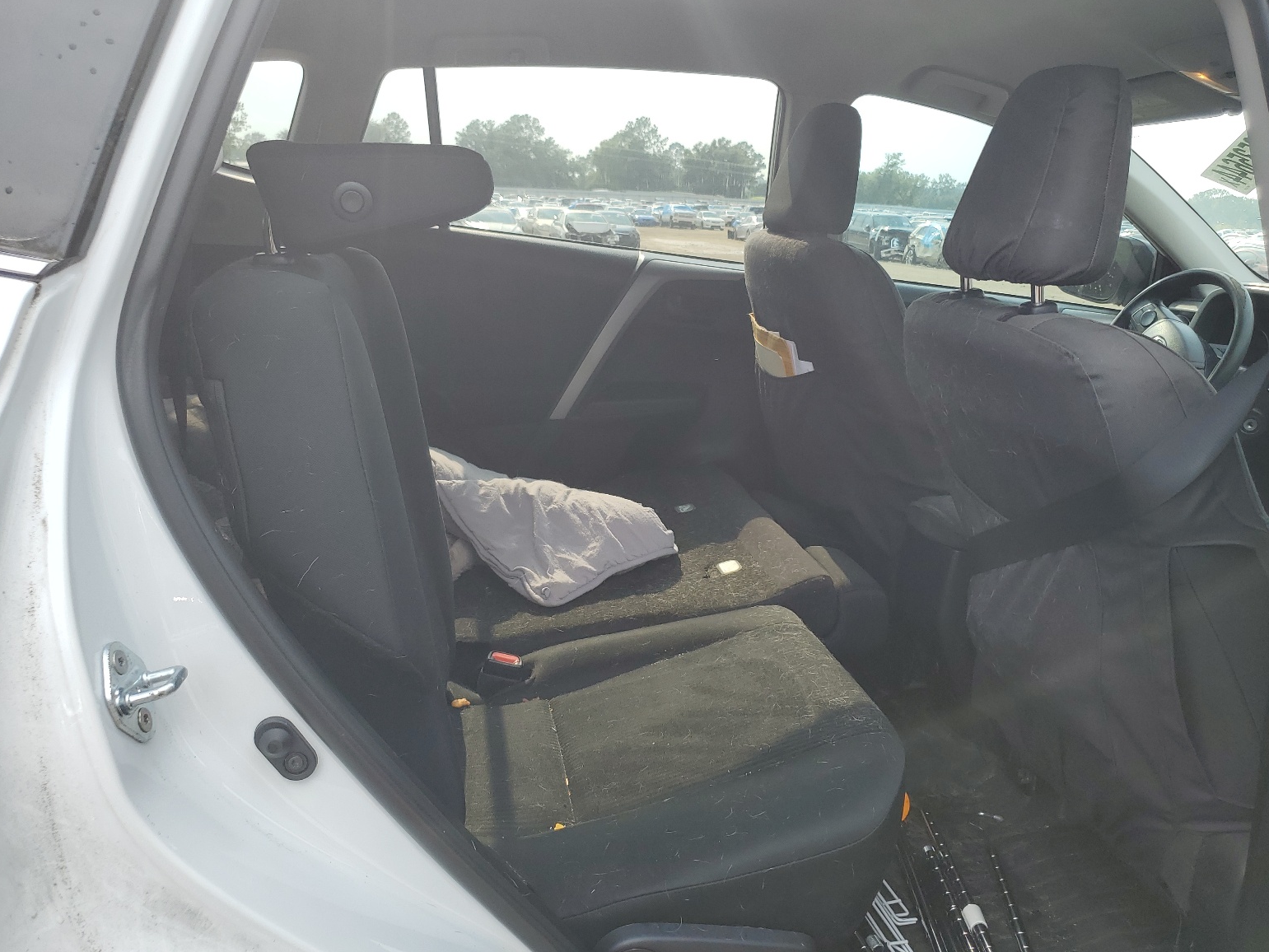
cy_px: 459
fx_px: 990
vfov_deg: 51.3
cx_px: 648
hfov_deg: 65.3
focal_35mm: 27
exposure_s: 1/909
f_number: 1.5
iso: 50
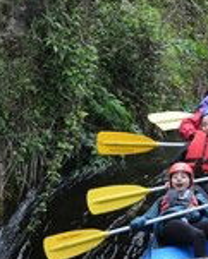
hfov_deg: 3.9
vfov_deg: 4.9
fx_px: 3006
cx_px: 318
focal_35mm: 391
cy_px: 136
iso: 1250
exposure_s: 1/500
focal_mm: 82
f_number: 4.2
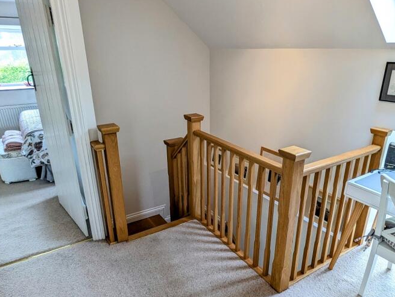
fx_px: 286
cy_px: 168
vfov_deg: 54.8
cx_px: 216
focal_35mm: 25
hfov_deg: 69.2
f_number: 2.2
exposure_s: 1/50
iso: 94
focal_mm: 2.35
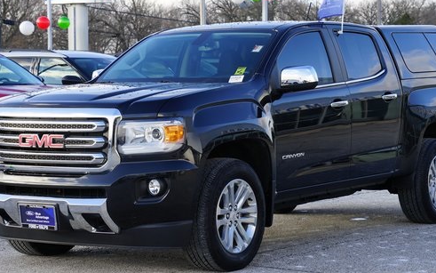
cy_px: 122
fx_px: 1153
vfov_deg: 13.5
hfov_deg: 21.4
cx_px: 226
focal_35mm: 97
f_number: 6.3
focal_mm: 73
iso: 100
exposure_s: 1/80
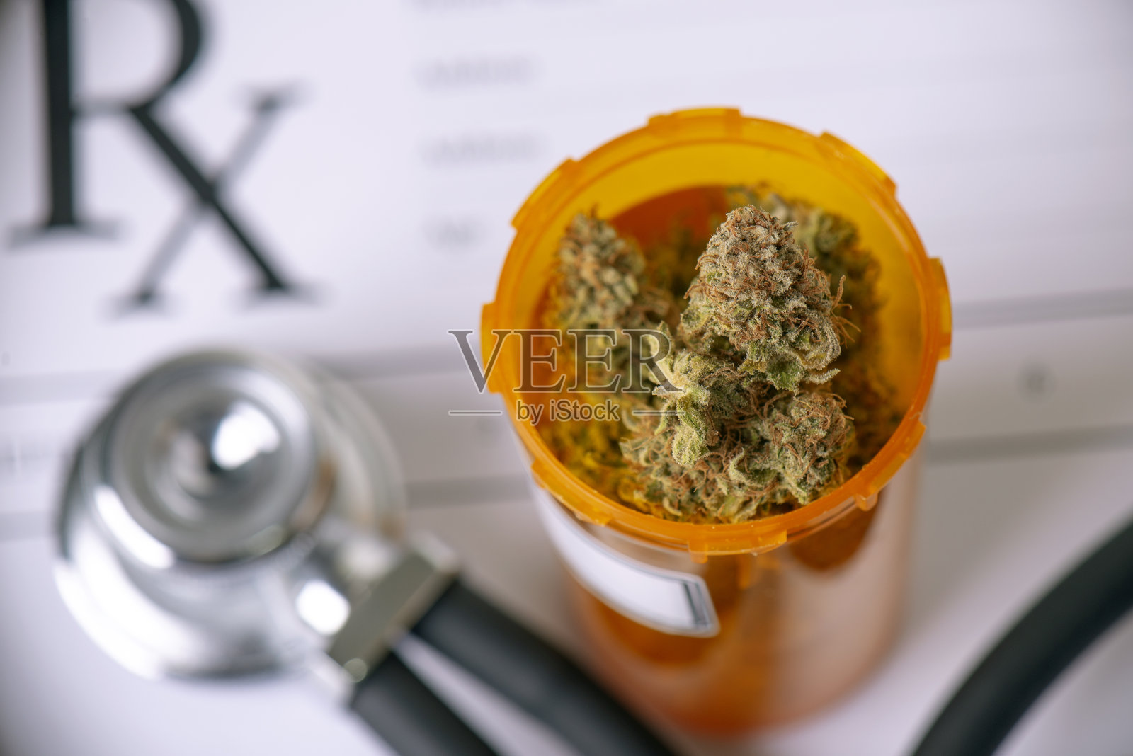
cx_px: 566
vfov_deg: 16.1
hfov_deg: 23.9
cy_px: 378
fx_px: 2676
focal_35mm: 85
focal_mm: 85
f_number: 7.1
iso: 80
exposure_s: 1/160
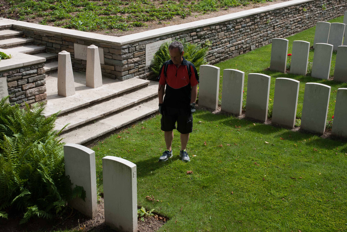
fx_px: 449
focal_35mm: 46
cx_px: 174
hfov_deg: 42.3
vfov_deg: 29.0
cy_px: 116
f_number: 6.3
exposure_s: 1/160
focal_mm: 31
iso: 100
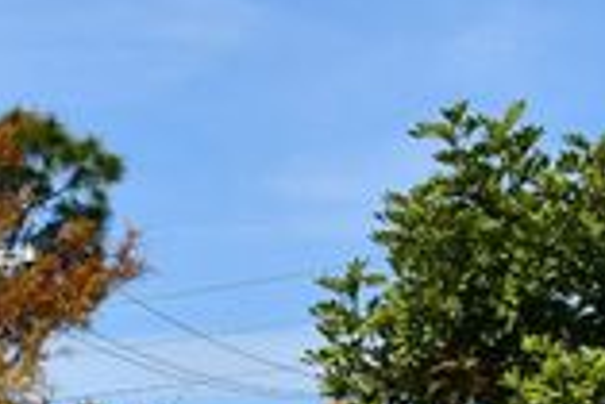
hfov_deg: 7.9
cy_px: 669
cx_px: -532
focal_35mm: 252
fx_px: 4239
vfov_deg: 5.4
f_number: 10
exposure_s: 1/400
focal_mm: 31
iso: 100
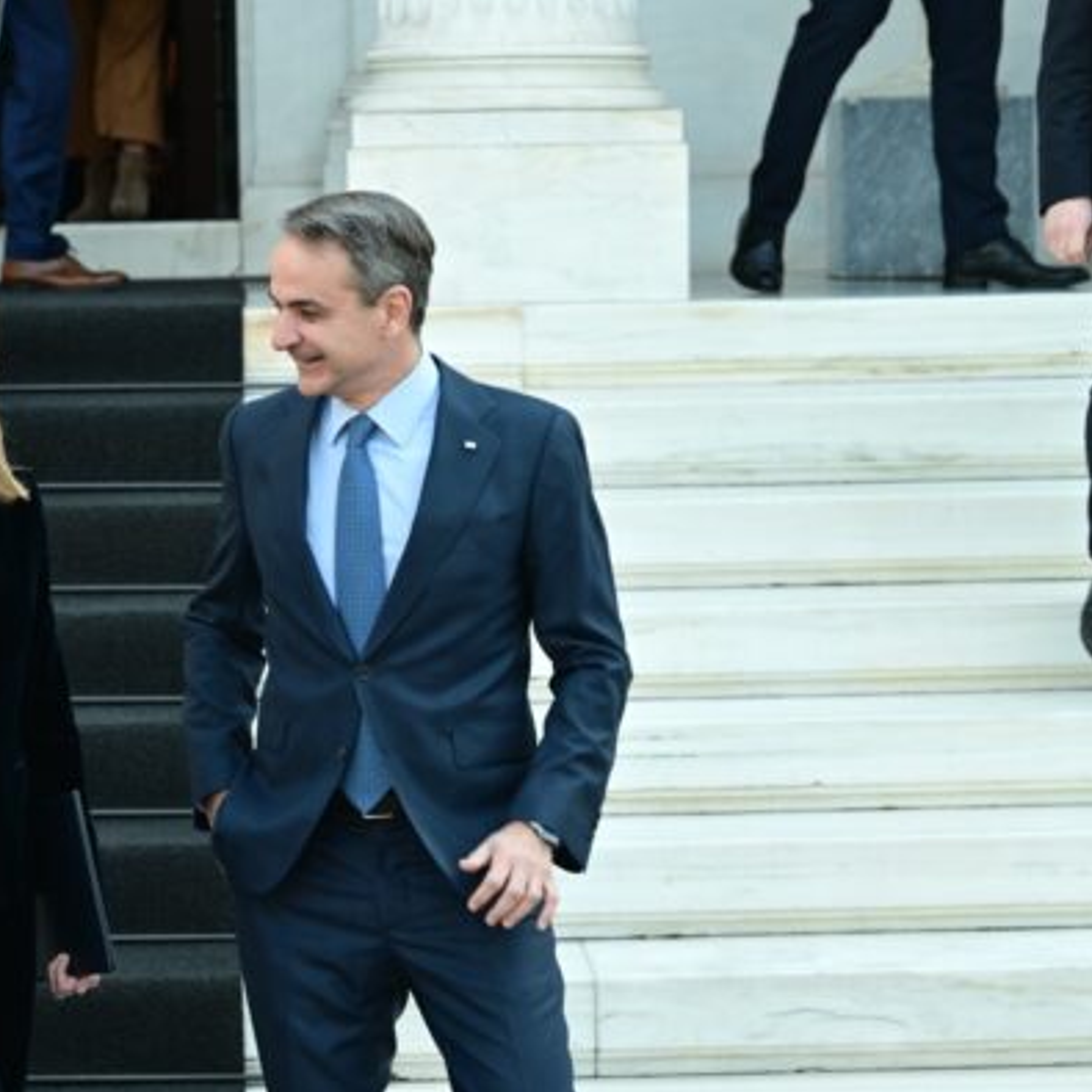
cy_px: 550
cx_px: 335
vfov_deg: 13.5
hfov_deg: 13.5
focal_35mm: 129
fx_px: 4604
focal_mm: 100
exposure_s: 1/320
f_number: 5
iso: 500
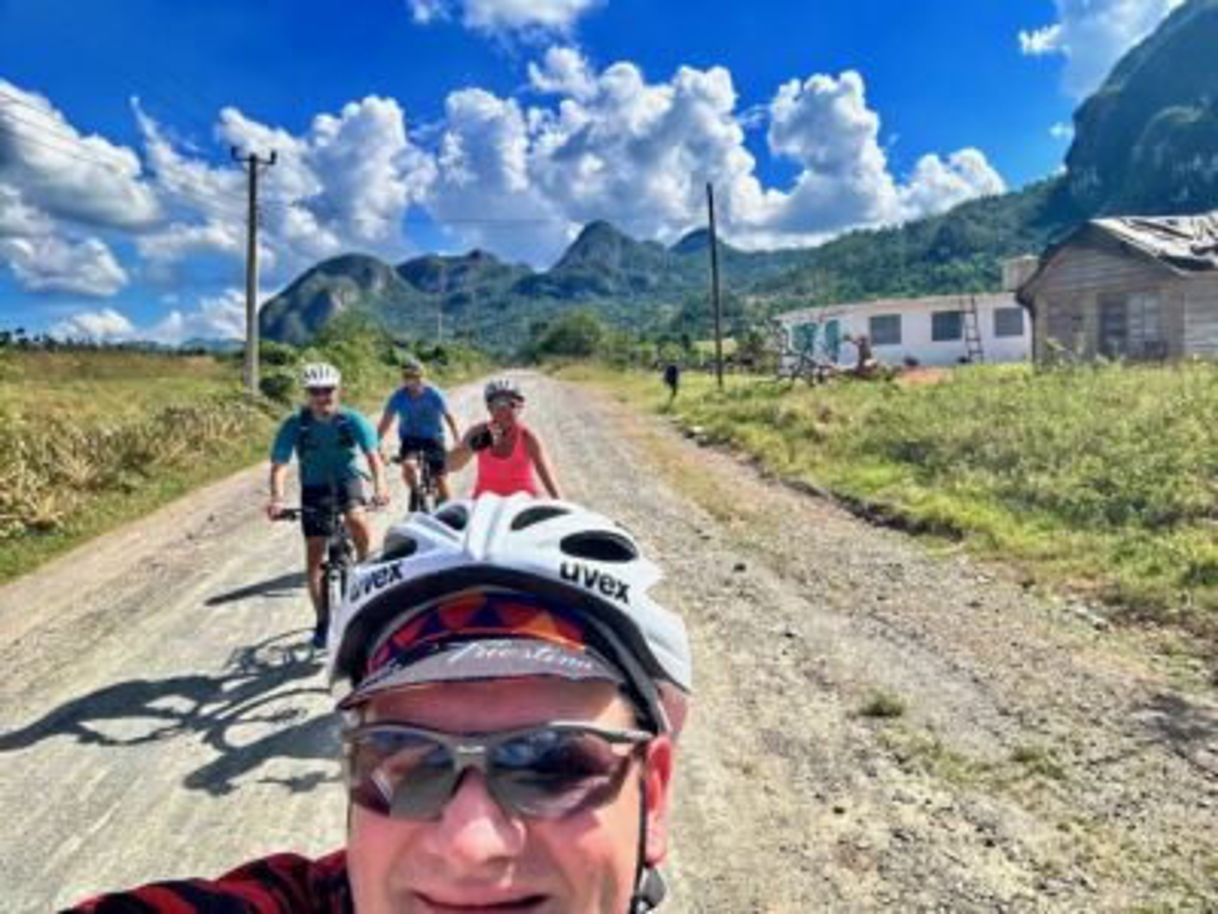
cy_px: 457
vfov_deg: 58.9
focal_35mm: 23
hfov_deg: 73.9
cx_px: 609
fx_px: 809
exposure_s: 1/1148
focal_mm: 2.7
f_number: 1.9
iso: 25
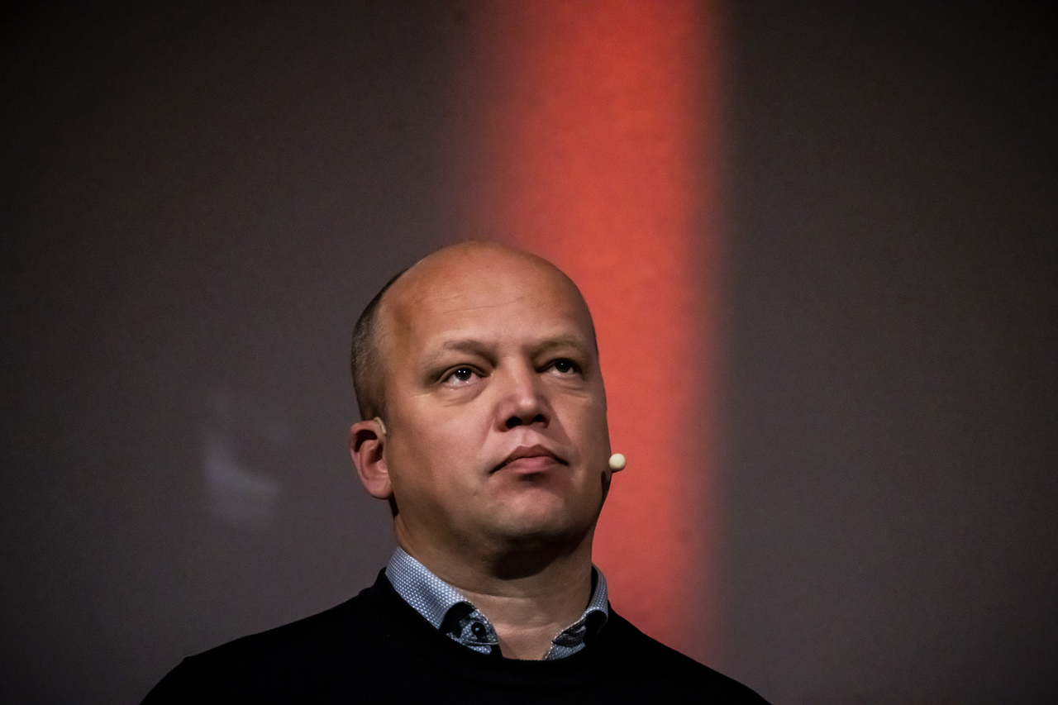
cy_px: 352
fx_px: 8051
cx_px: 529
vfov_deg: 5.0
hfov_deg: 7.5
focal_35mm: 274
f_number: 5.6
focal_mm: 274
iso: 12800
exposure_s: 1/320
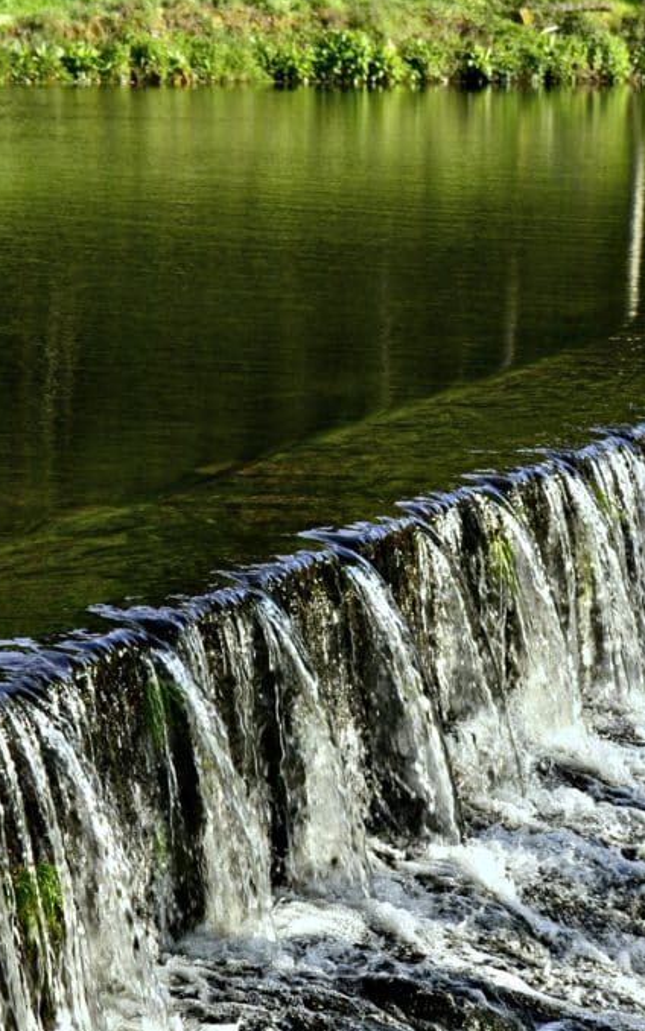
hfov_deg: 13.5
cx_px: 462
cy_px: 516
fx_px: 2727
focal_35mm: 97
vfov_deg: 21.4
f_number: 8
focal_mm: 42
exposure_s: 1/250
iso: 250
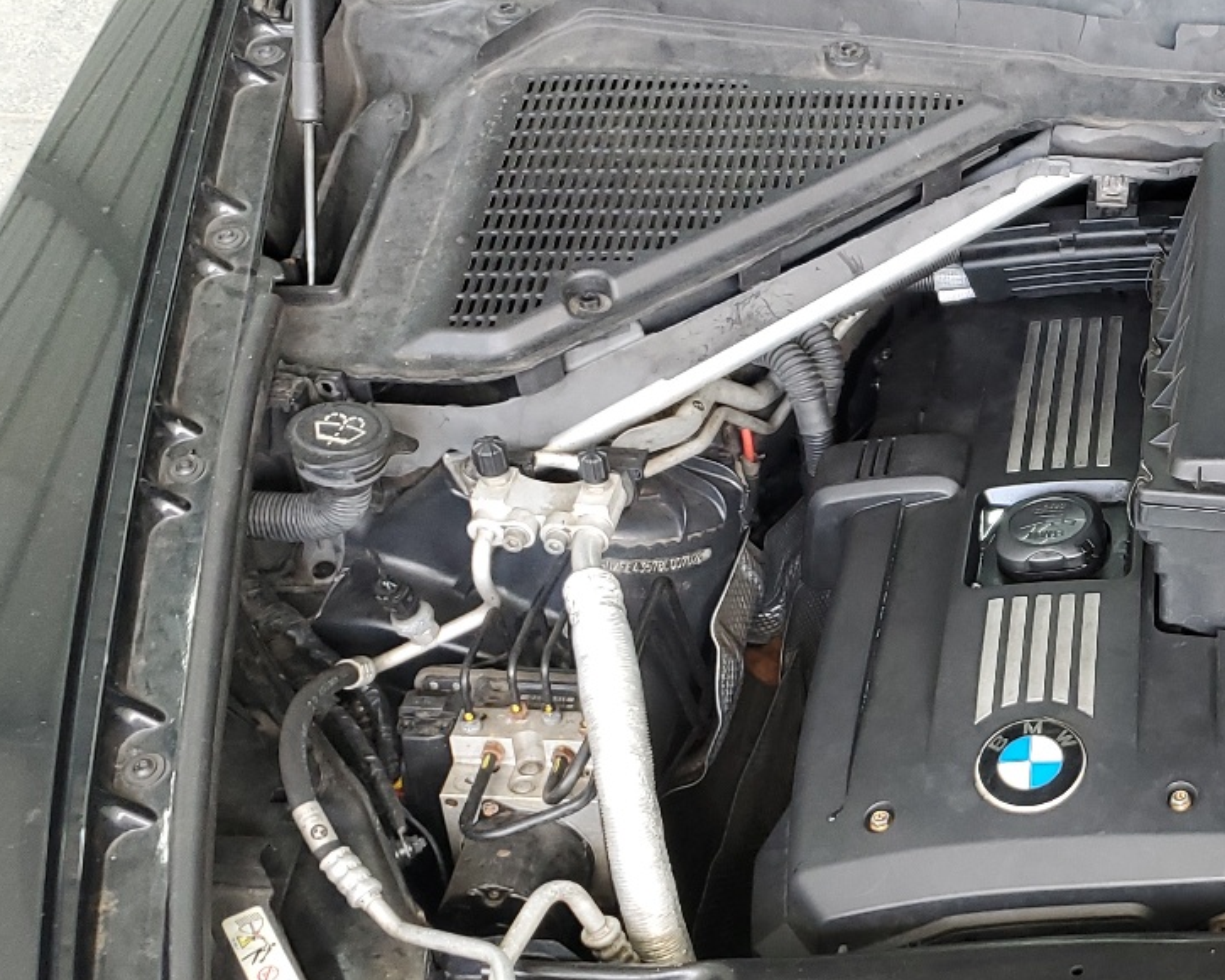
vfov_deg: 27.0
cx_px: 1247
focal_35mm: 56
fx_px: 2030
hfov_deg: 30.9
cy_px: 659
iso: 76
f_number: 1.5
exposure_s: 1/60.2
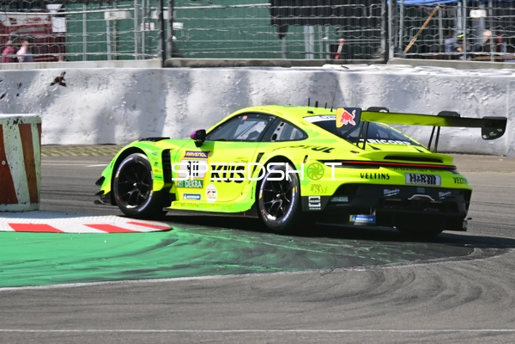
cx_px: 258
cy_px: 172
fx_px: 4291
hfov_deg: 6.9
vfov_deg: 4.6
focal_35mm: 300
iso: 500
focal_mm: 300
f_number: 2.8
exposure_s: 1/3200
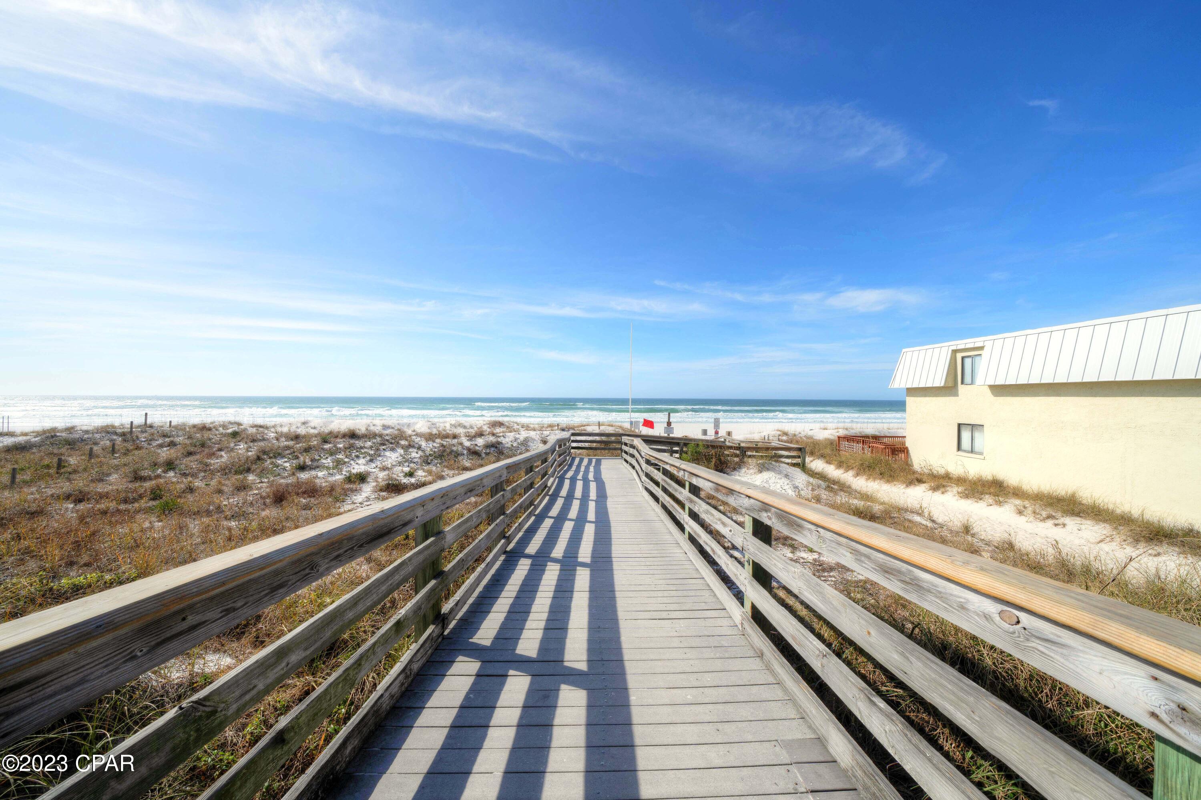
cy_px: 400
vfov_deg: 90.0
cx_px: 600
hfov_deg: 112.6
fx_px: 400
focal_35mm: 12
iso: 100
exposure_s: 1/250
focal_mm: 12
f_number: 10
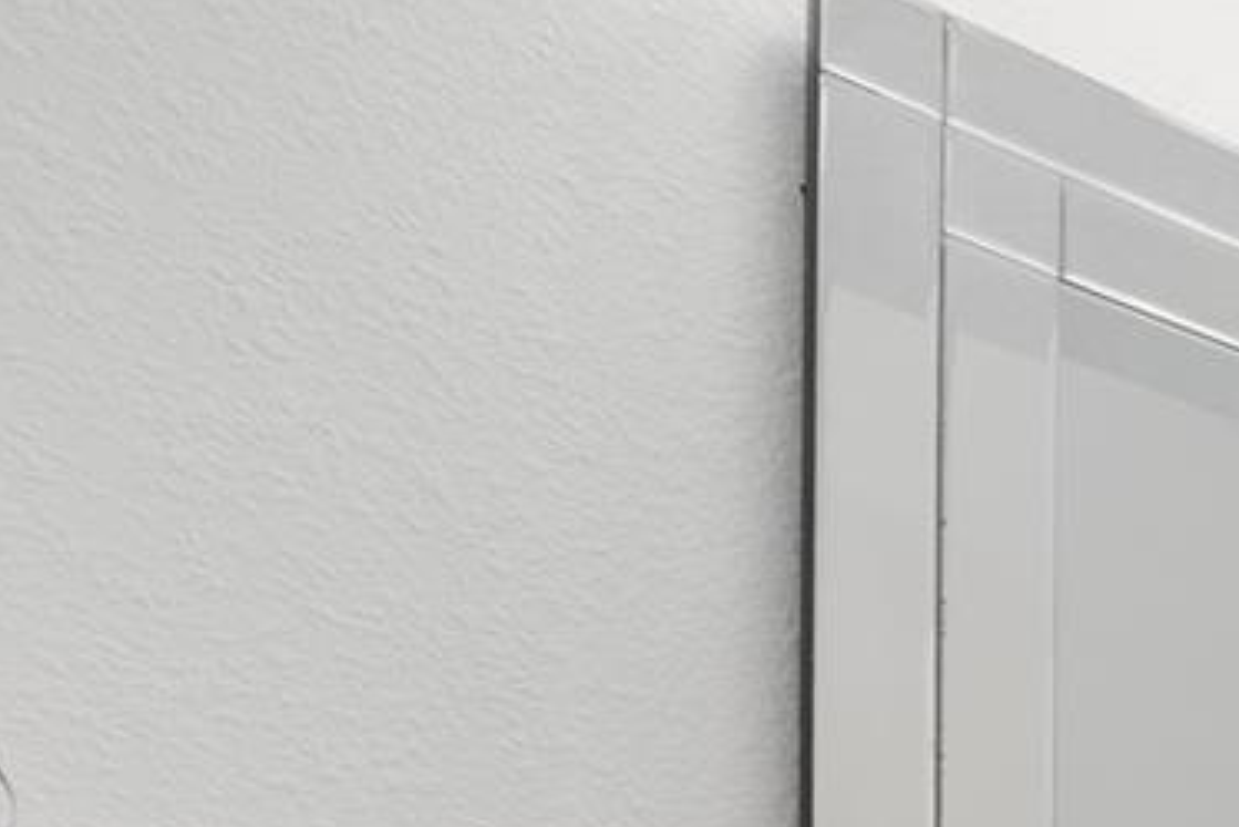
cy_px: 1418
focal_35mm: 60
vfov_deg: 18.5
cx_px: 2302
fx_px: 2066
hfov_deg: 20.9
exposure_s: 1/13
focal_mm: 14
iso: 400
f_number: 7.1
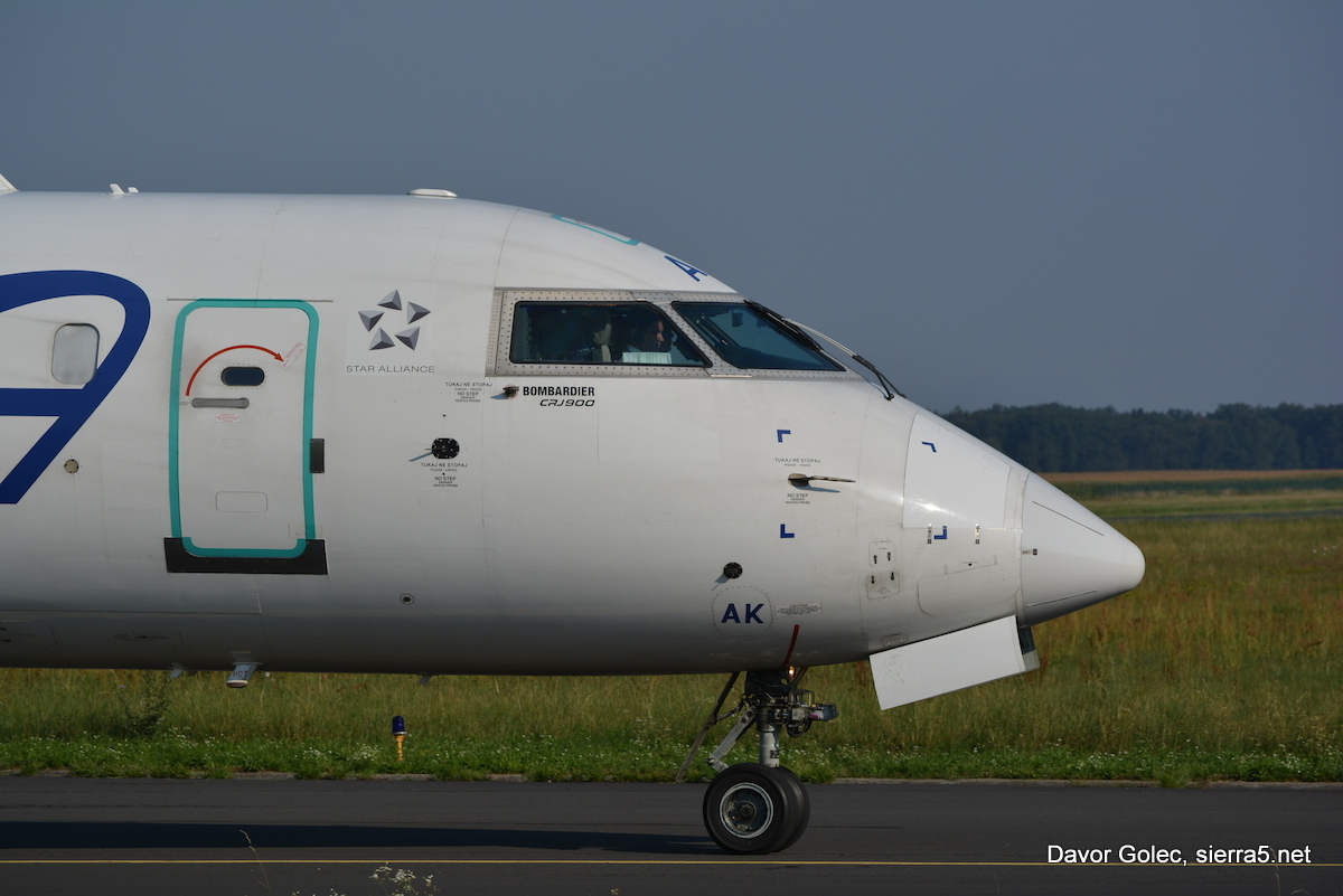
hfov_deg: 11.0
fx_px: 6997
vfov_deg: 7.3
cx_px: 672
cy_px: 448
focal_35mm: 188
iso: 100
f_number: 8
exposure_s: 1/800
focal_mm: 125
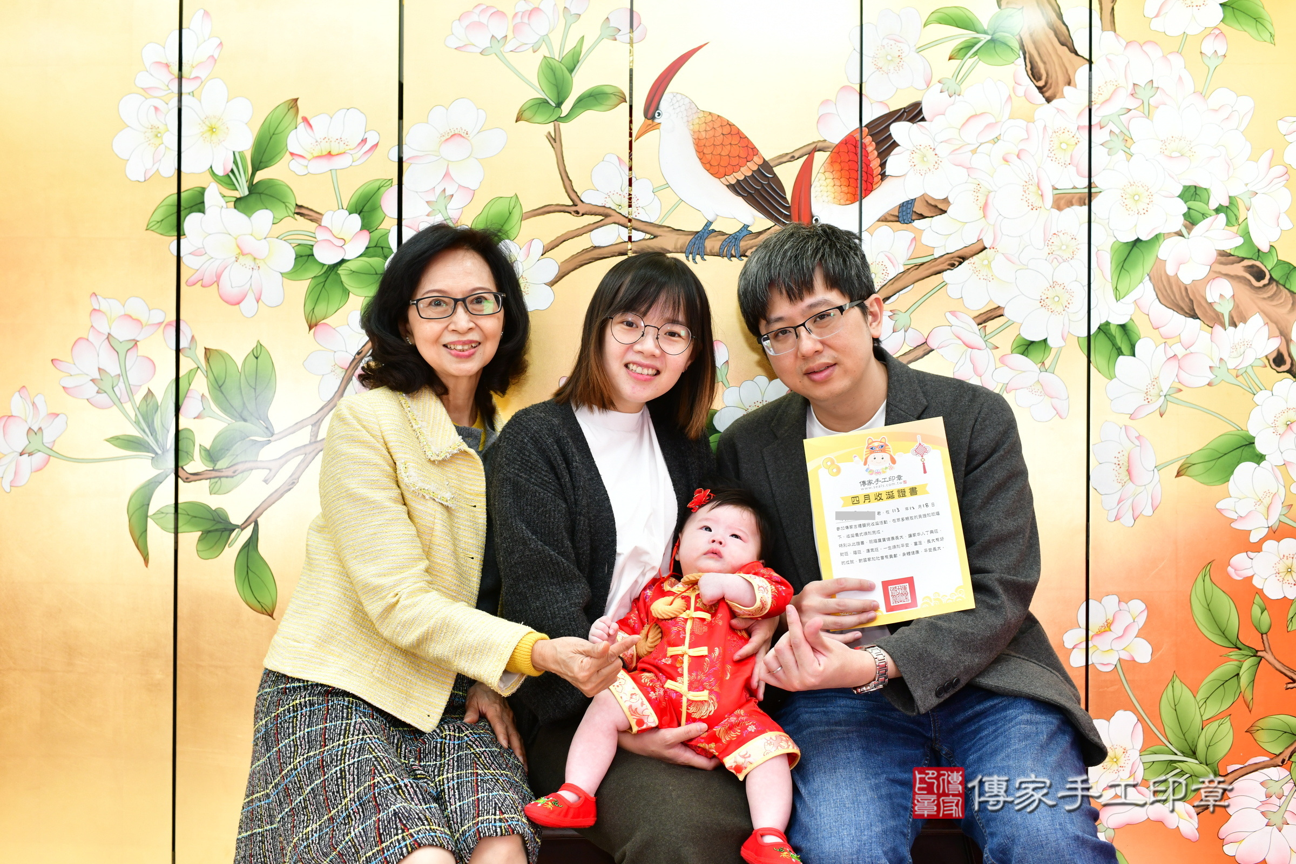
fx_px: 1260
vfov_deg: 37.9
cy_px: 432
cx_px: 648
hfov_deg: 54.4
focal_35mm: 35
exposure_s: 1/200
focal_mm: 35
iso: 800
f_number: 4.5
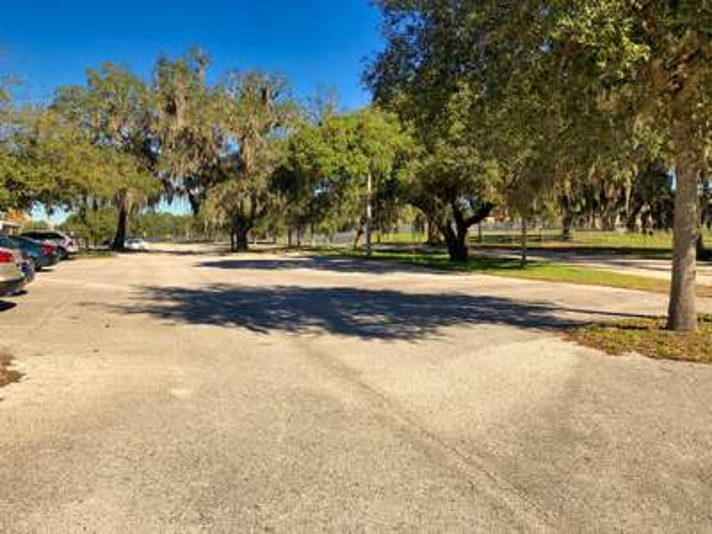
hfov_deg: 63.4
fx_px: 576
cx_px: 356
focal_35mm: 28
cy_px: 267
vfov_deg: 49.7
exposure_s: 1/1779
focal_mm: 4
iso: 20
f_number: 1.8
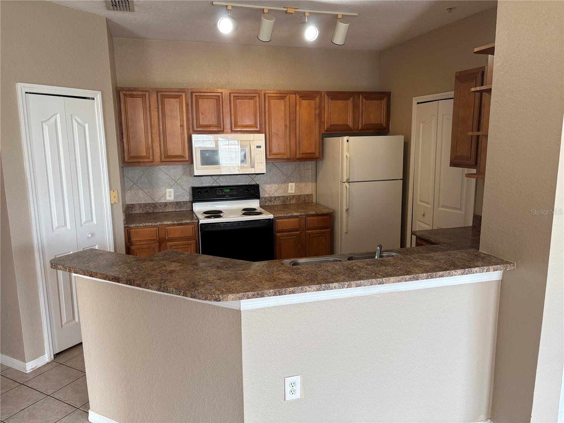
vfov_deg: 53.1
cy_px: 212
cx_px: 282
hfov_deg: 67.3
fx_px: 424
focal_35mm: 26
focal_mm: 5.96
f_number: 1.6
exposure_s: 1/121
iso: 100
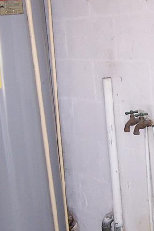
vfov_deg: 24.2
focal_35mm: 84
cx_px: 129
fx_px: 539
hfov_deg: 16.1
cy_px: 130
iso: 140
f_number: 2.8
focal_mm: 5.5
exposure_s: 1/60
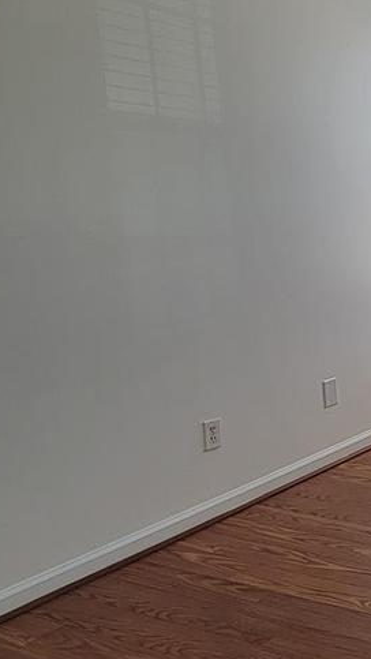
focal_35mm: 45
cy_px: 302
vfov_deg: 45.4
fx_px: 786
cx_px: 707
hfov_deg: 18.8
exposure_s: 1/120
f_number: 2.2
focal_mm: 2.2
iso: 50
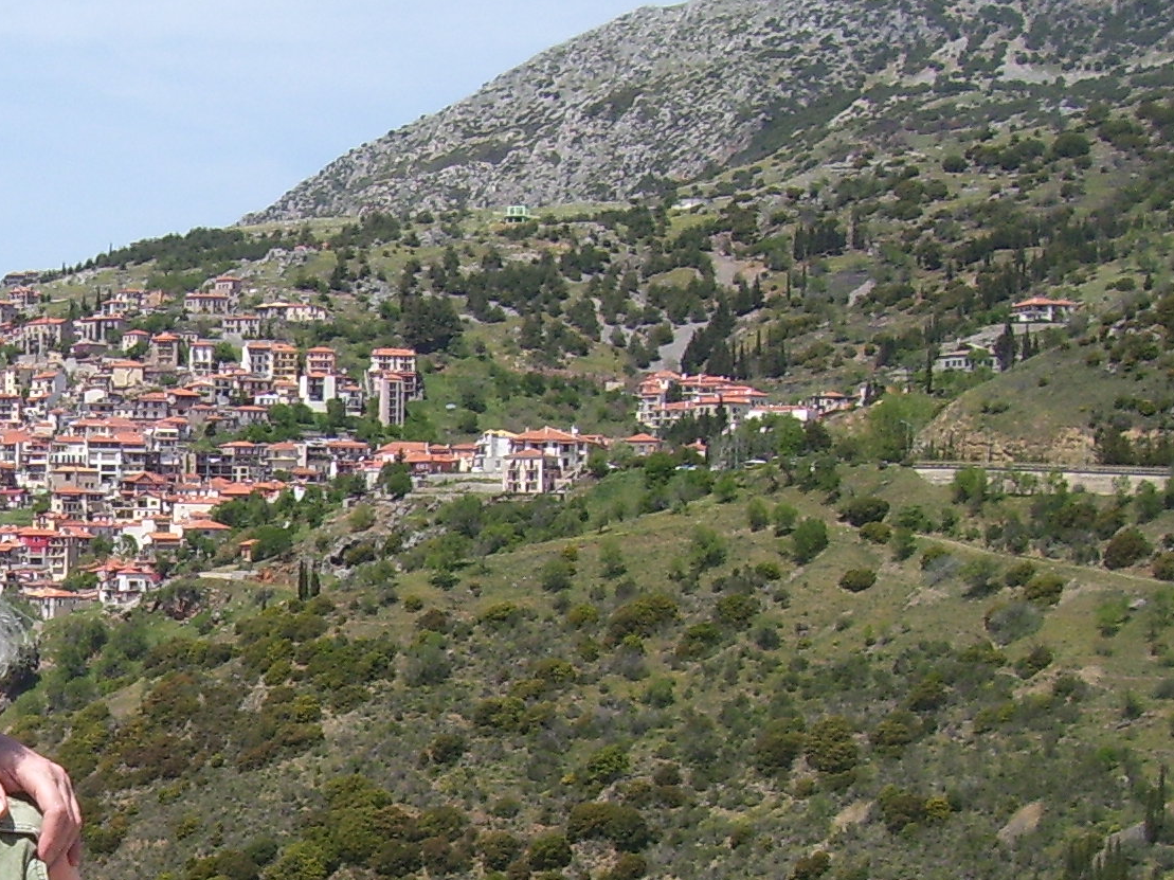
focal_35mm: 79
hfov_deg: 23.5
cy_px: 757
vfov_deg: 18.4
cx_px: -48
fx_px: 2678
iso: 80
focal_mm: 5.6
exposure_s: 1/500
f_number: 4.8
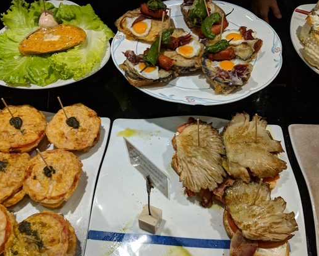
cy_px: 139
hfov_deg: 57.1
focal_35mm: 31
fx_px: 293
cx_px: 172
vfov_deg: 47.1
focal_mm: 4.44
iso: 68
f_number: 1.8
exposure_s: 1/125
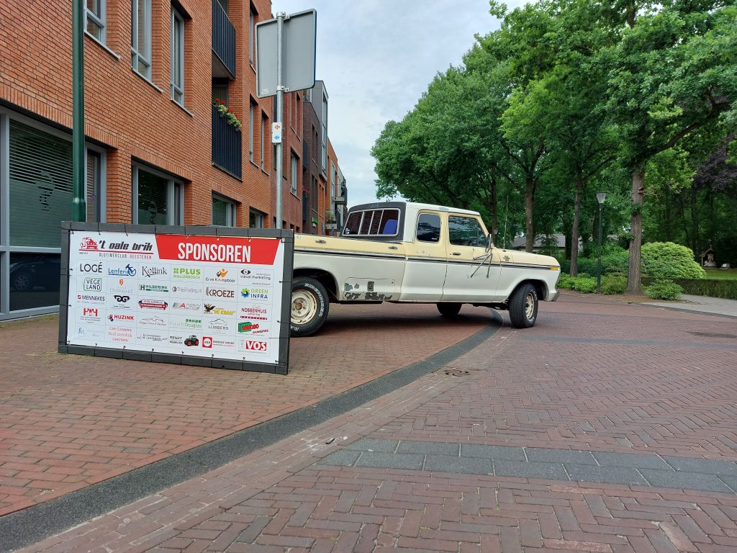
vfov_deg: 54.9
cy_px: 276
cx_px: 368
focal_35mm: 25
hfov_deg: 69.4
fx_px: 532
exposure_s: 1/482
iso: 25
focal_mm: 5.23
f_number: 1.8
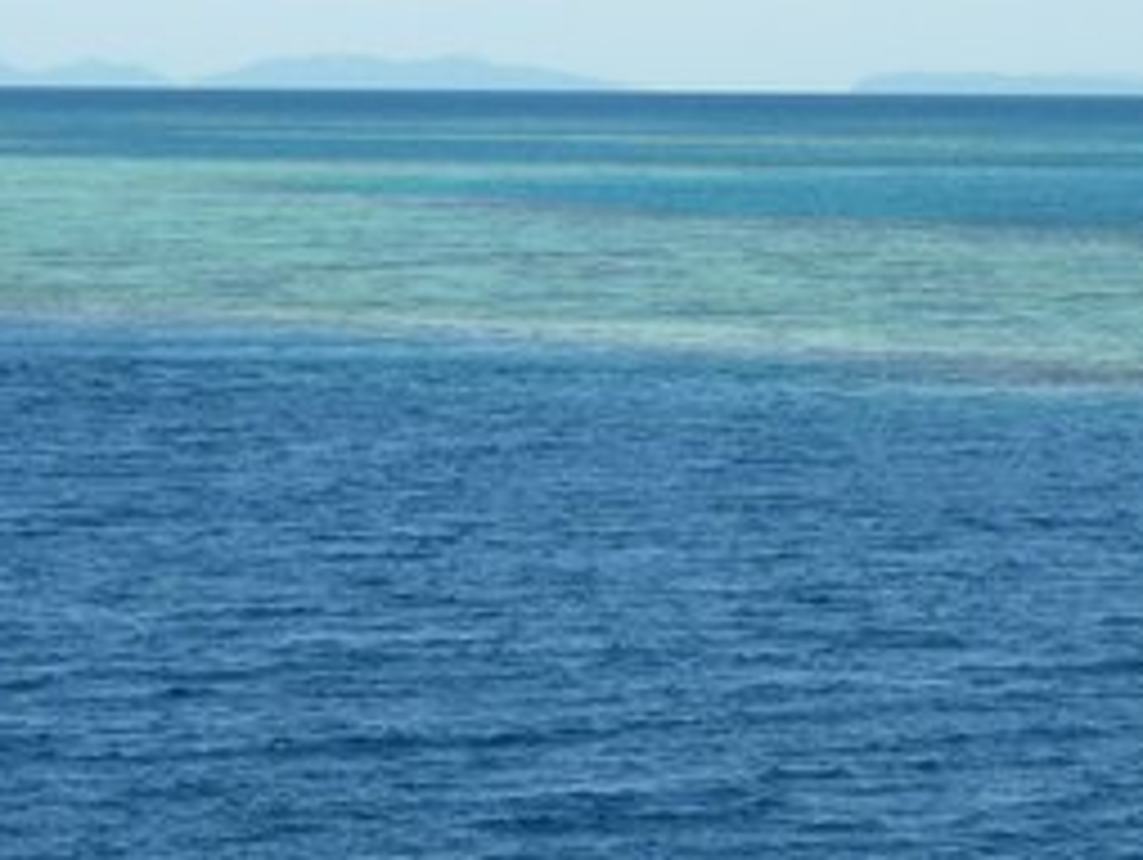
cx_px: 544
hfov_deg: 9.1
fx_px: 7172
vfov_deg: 6.9
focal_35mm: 217
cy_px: 221
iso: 79
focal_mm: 19.1
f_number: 7.3
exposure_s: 1/342
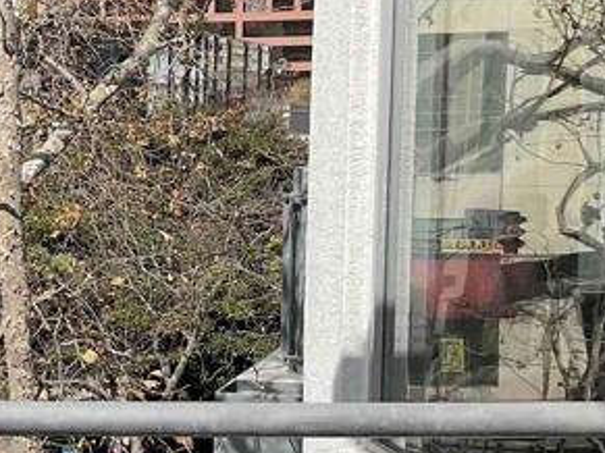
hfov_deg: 17.8
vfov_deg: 14.5
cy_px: 276
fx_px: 1782
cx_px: -216
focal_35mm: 102
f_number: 1.8
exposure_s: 1/2320
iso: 16
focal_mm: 3
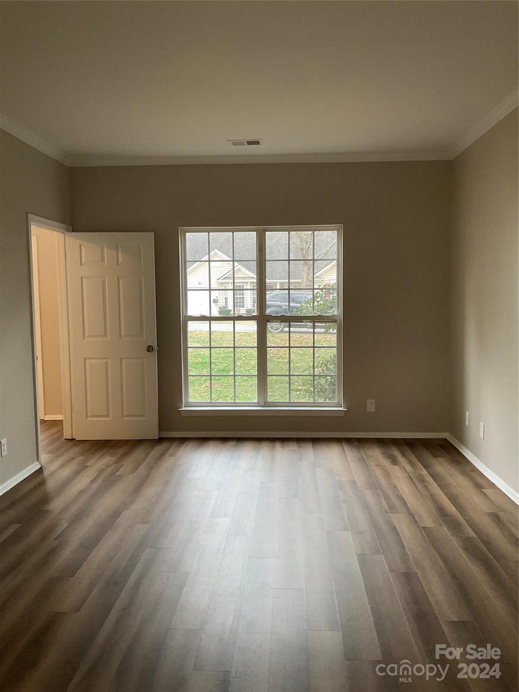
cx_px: 260
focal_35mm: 29
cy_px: 346
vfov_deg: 61.7
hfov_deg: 48.2
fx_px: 580
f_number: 1.8
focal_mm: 3
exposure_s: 1/60
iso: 125
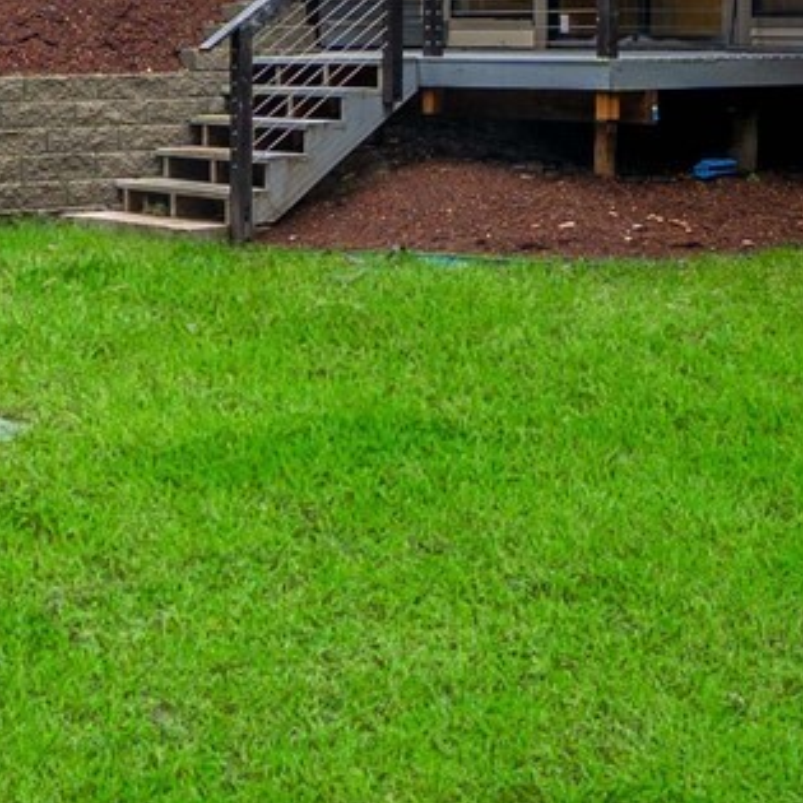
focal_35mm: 55
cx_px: 131
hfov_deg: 30.2
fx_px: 1443
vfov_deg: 27.9
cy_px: -111
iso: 160
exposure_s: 1/30
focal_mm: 12
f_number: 6.7
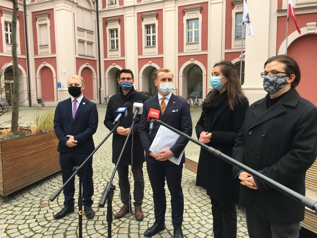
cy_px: 119
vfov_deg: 48.2
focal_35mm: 29
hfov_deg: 61.7
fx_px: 266
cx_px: 158
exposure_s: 1/50
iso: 32
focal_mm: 4.15
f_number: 2.2
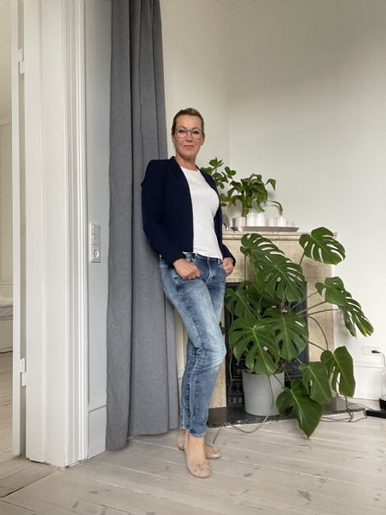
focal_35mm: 30
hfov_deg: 46.8
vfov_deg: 60.0
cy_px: 258
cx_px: 193
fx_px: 446
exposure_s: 1/60
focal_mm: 2.71
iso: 160
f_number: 2.2
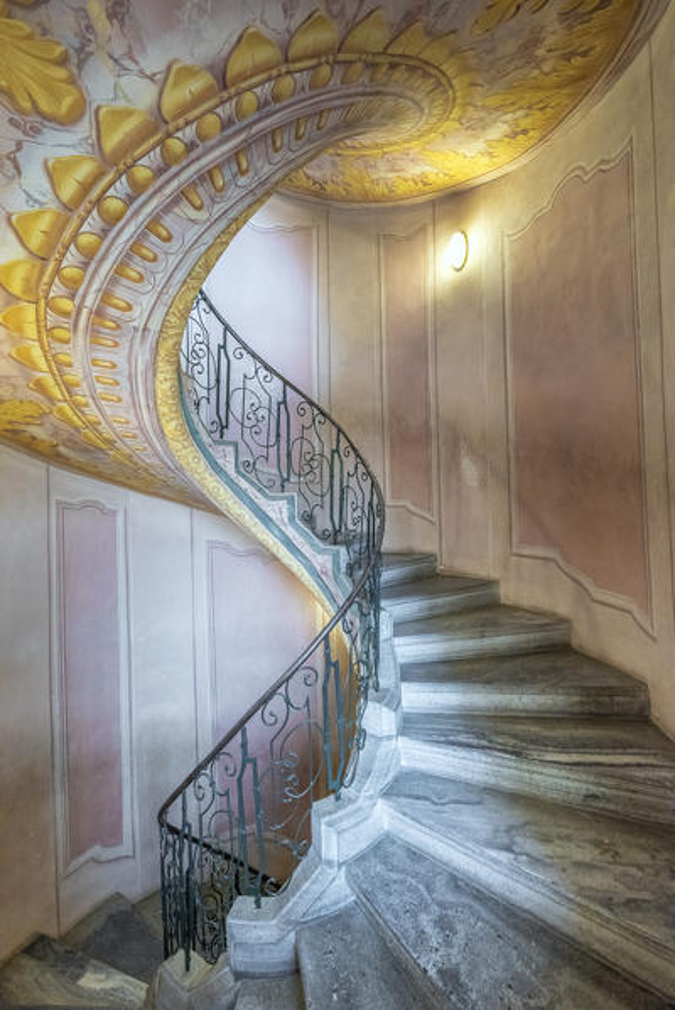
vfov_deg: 100.4
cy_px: 505
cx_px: 338
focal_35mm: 15
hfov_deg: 77.4
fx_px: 421
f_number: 5.6
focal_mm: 15
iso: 2000
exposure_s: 1/25
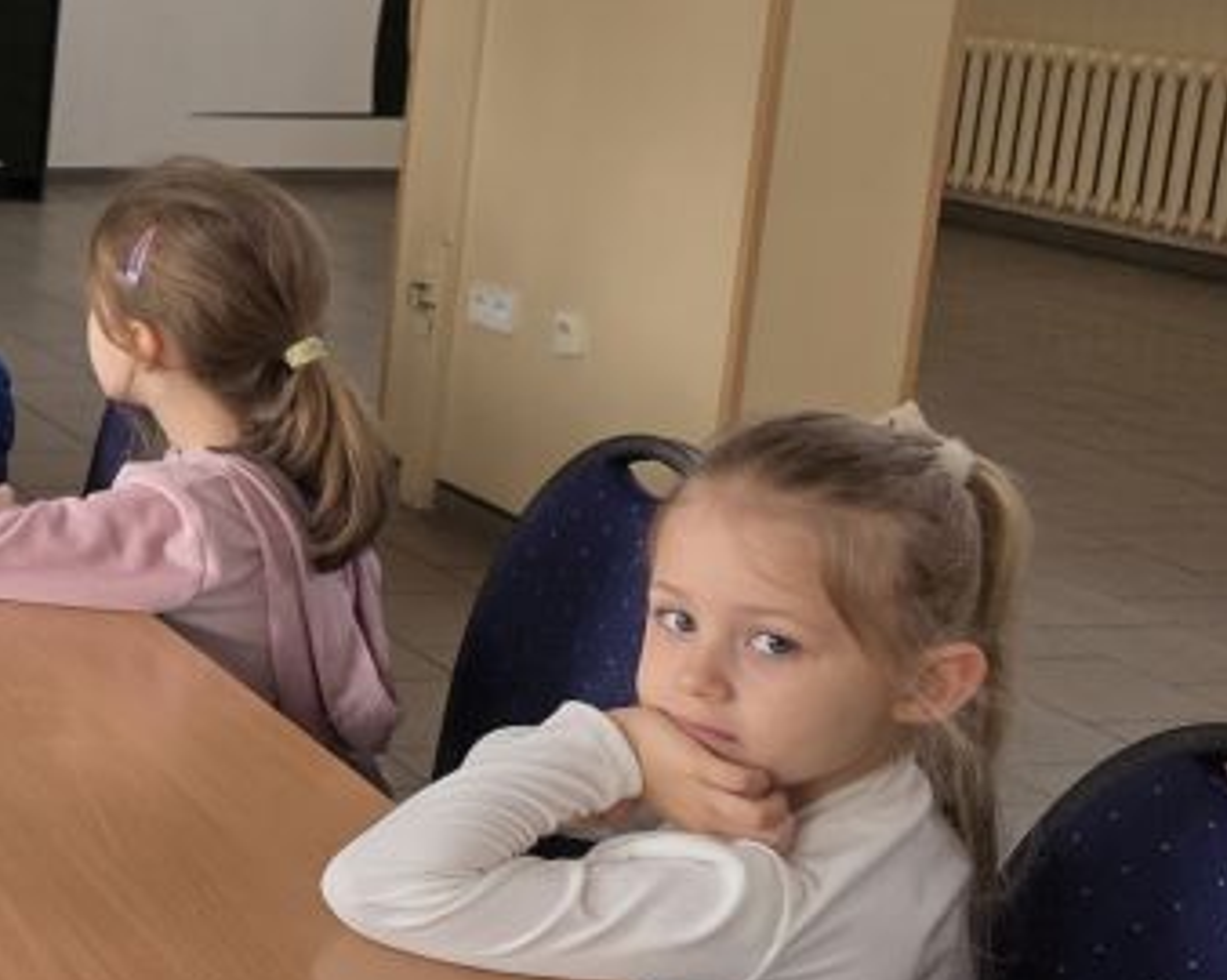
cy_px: 392
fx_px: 2468
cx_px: -417
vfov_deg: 22.4
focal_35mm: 68
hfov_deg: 24.1
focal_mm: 6.3
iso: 125
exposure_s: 1/180
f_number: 1.7
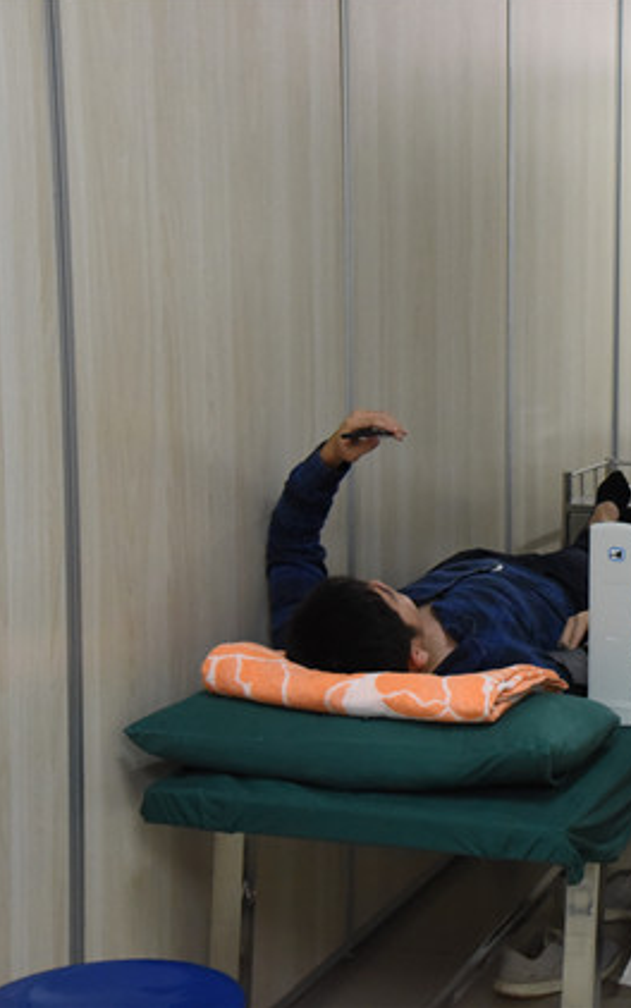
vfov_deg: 30.2
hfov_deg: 18.5
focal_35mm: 68
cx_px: 664
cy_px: 500
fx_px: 1870
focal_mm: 44
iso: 7200
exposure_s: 1/50
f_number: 8
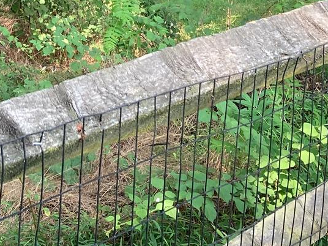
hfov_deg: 17.3
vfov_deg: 12.6
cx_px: -97
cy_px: -197
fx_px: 1014
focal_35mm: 107
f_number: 1.8
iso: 40
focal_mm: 3.99
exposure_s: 1/121
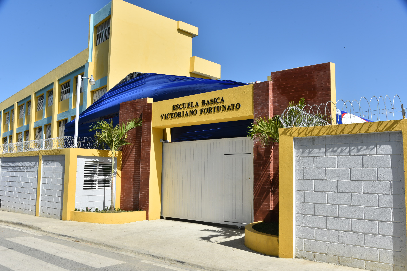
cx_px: 204
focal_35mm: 30
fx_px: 339
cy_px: 136
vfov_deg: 43.6
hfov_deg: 61.9
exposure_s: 1/160
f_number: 11
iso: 100
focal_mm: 30
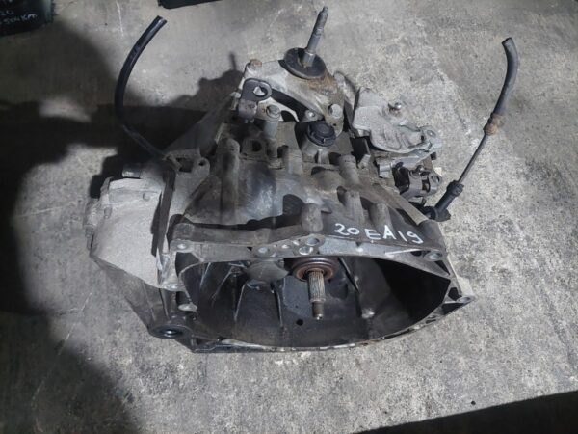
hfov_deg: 69.4
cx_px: 289
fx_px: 417
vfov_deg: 54.9
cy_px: 217
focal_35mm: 25
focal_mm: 5.23
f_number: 1.8
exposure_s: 1/25
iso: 800
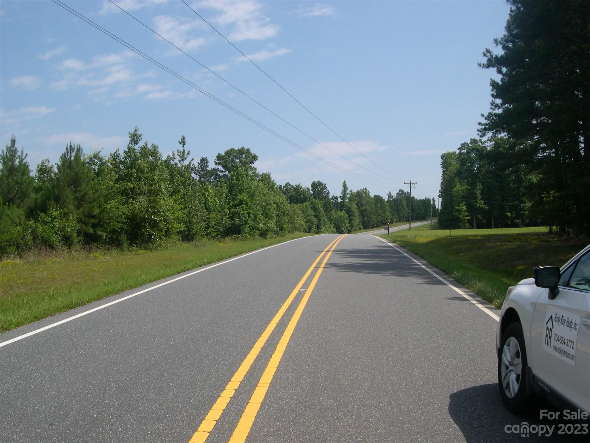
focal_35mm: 38
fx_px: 648
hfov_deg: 49.0
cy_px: 222
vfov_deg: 37.7
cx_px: 295
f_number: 7.6
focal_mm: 8
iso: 100
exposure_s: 1/239
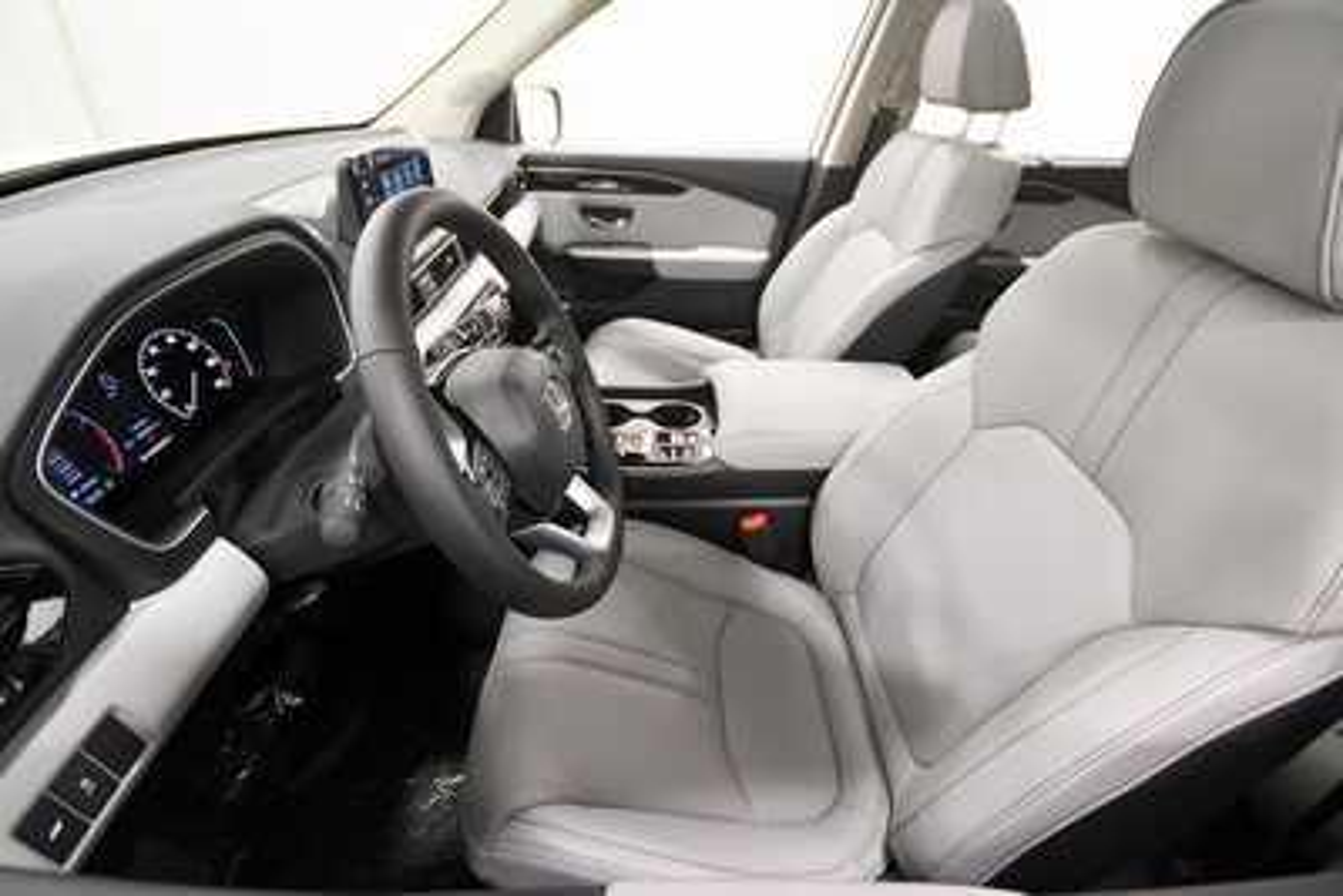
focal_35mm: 15
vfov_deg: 77.4
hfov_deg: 100.4
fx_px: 560
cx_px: 672
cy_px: 448
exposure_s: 1/125
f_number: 4
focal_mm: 10
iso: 2500
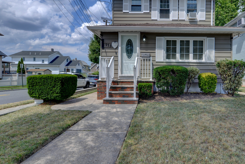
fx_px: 136
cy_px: 79
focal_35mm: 20
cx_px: 164
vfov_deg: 61.9
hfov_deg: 81.1
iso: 200
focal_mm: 14
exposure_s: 1/500
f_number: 8
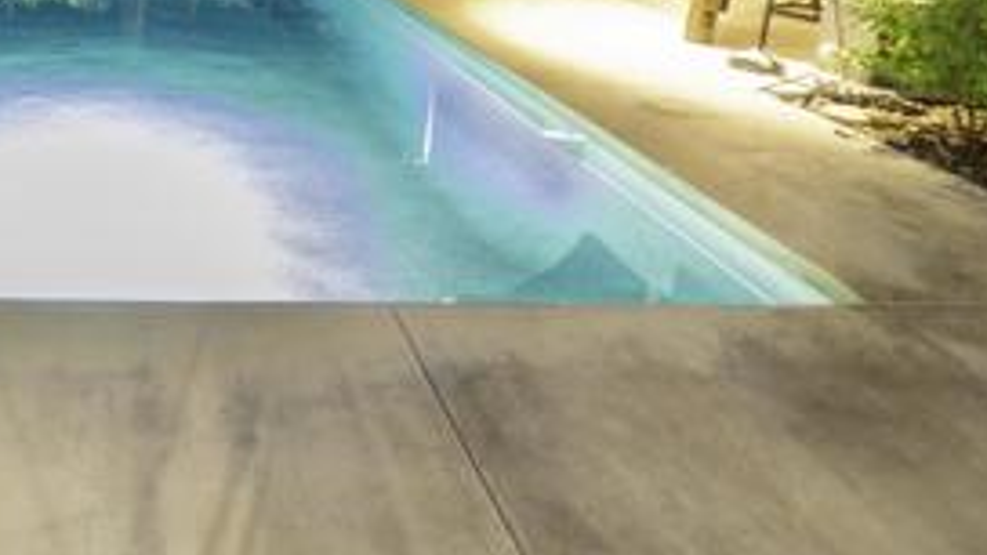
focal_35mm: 32
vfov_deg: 33.5
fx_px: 837
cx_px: 138
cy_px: -2
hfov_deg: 54.7
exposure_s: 20
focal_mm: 13
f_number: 4
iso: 100
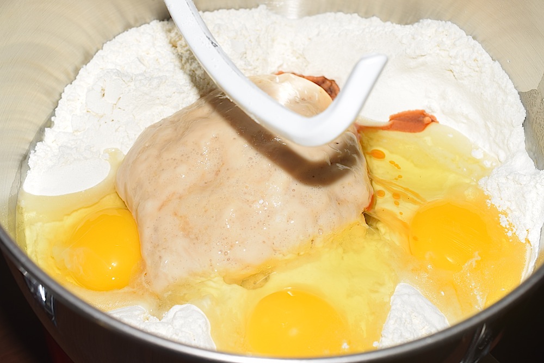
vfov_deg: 22.6
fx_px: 907
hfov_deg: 33.4
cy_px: 182
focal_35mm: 60
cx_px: 272
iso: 100
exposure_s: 1/60
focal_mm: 40
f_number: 8
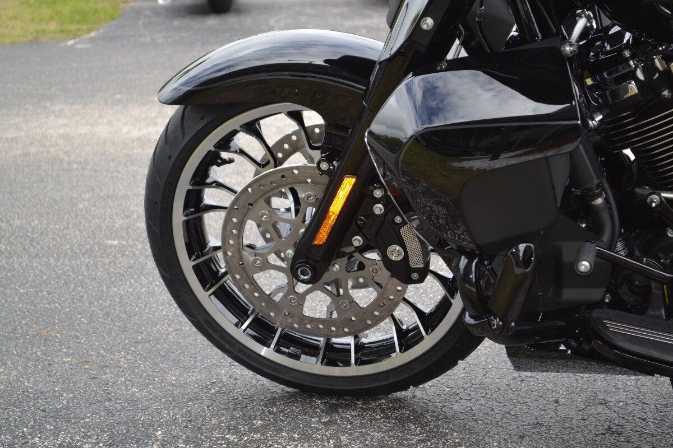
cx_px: 336
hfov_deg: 24.6
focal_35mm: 82
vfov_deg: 16.6
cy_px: 224
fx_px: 1542
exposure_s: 1/125
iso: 100
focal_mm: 55
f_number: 5.6
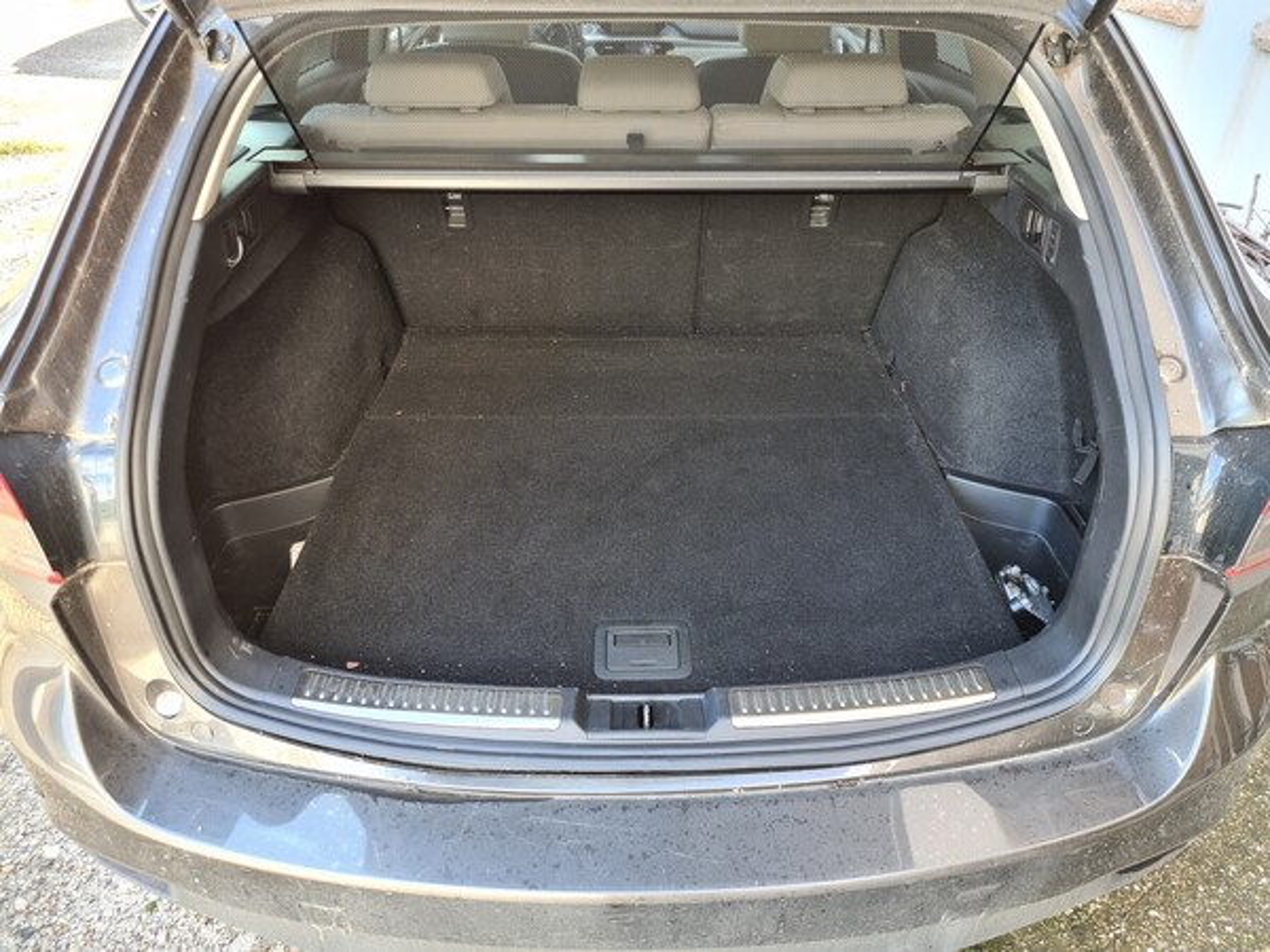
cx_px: 635
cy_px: 476
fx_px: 954
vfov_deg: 53.1
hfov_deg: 67.3
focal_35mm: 26
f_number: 1.8
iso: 80
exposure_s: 1/50
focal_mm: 5.4
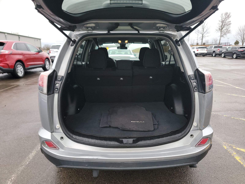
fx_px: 170
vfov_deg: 56.8
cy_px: 92
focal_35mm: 24
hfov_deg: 71.6
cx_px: 122
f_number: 1.8
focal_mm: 6.7
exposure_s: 1/60
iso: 76
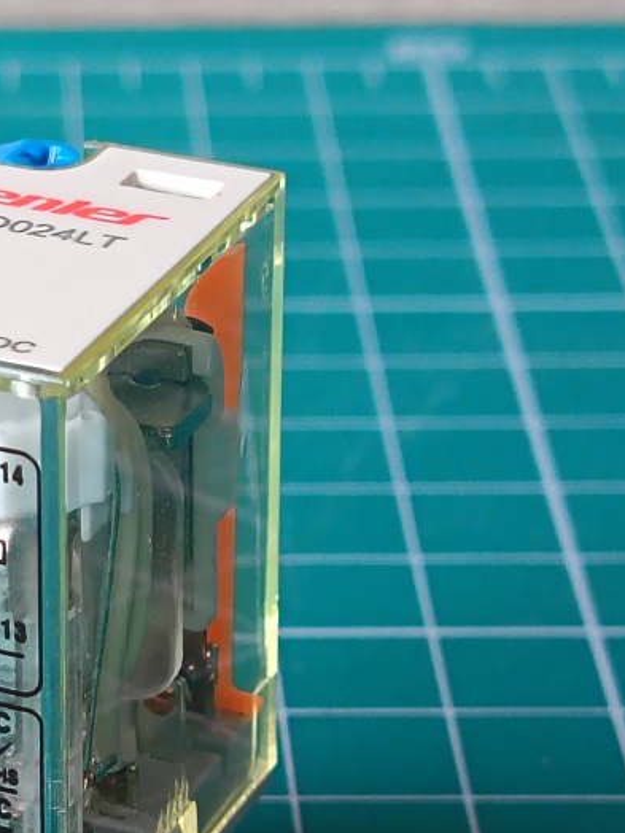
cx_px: 49
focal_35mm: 165
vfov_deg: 12.0
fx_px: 3972
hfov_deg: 9.0
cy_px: 572
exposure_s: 1/50
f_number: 1.75
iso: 434
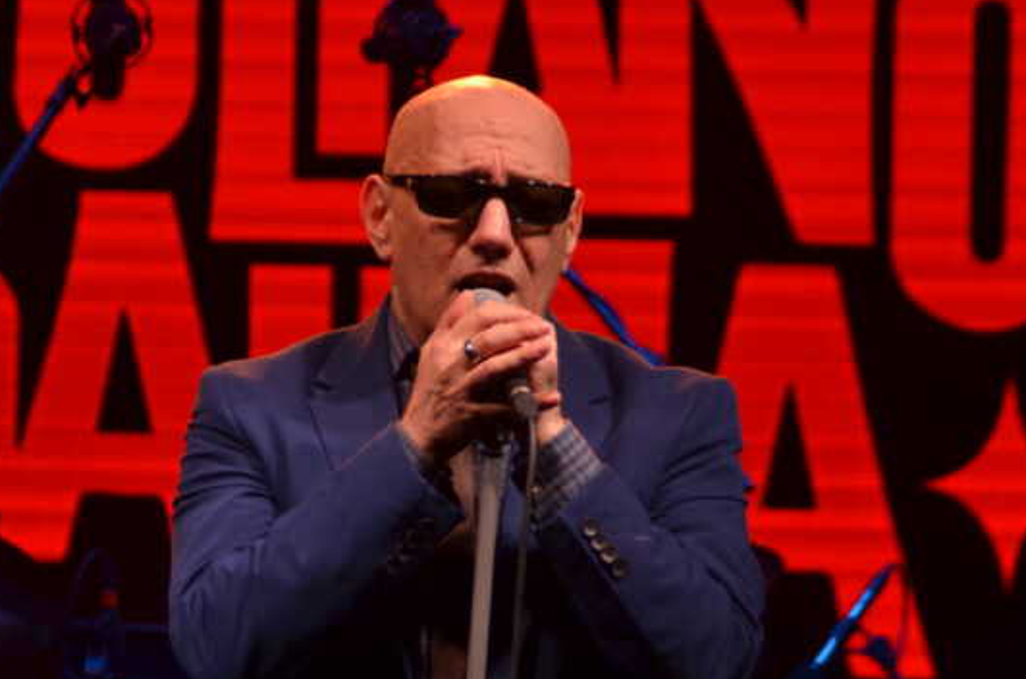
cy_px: 353
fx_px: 10831
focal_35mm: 381
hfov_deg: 5.4
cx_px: 349
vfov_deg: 3.6
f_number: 6
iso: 450
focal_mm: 135
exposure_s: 1/250
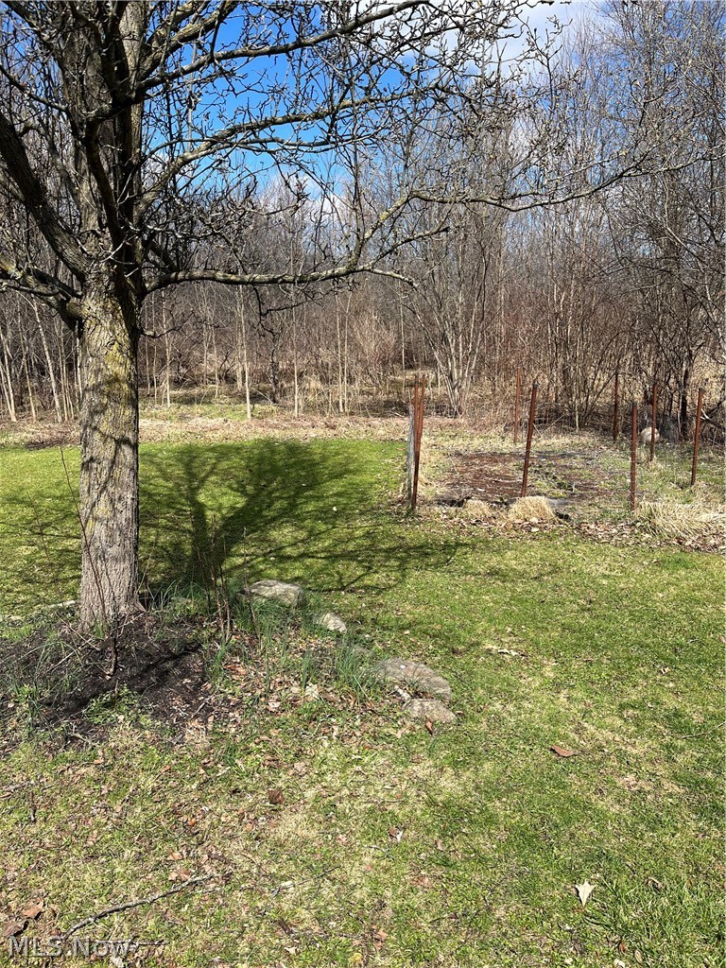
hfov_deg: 53.1
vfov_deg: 67.3
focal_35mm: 26
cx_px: 363
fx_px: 727
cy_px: 484
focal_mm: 5.1
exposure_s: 1/2410
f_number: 1.6
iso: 50
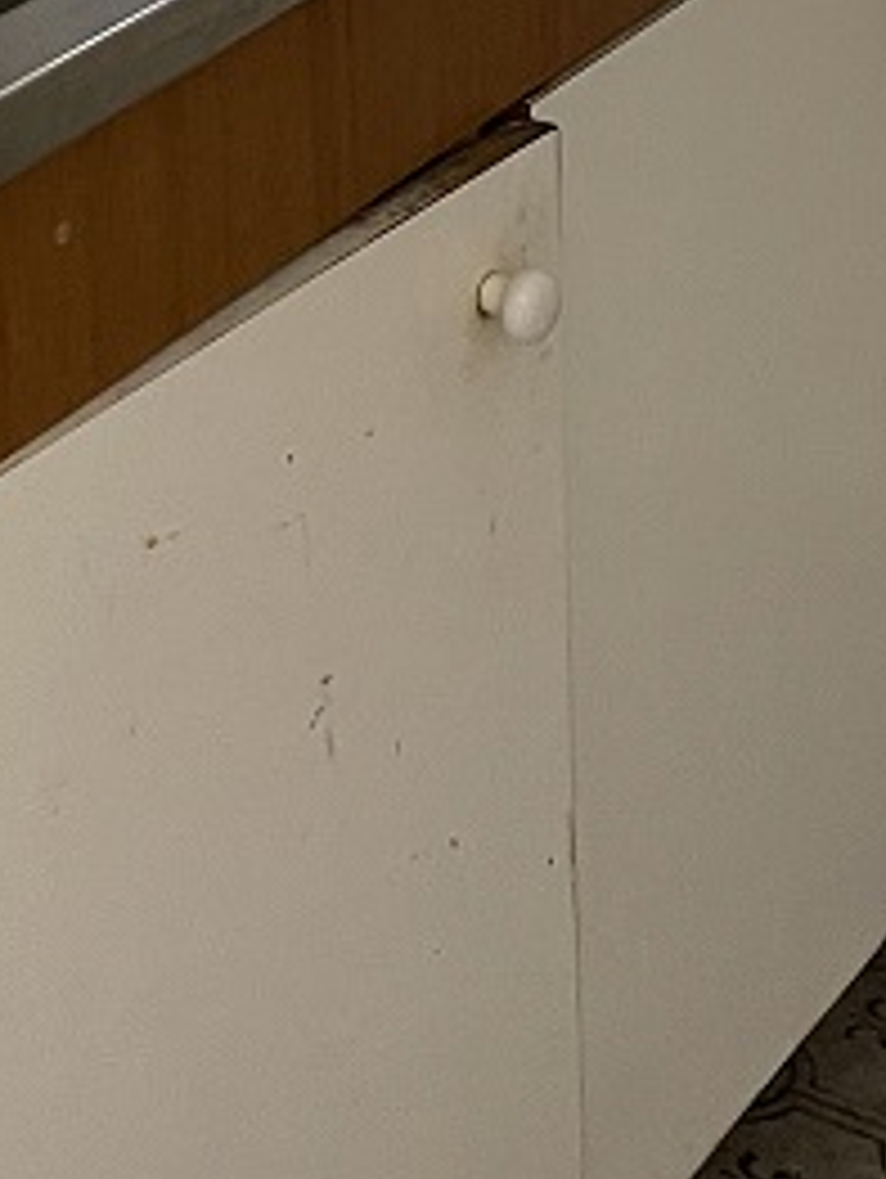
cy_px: -369
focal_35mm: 100
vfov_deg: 18.2
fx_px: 3407
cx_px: 135
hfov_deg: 14.7
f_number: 1.6
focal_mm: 5.1
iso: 500
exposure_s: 1/46
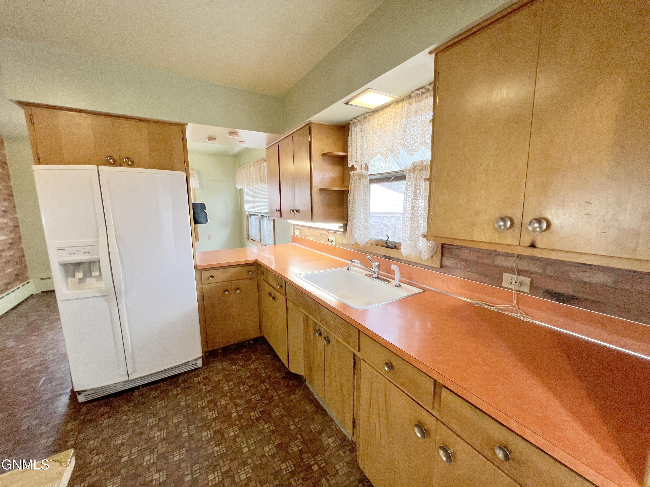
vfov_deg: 89.9
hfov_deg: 106.2
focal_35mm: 13
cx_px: 325
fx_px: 244
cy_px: 244
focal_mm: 1.57
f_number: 1.8
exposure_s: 1/60
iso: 160
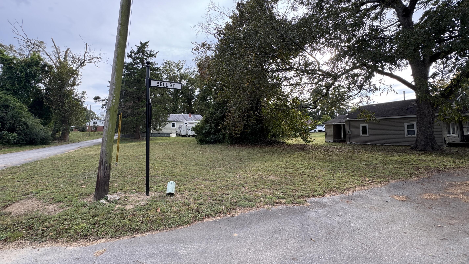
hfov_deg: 99.3
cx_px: 225
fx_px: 199
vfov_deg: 67.0
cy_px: 121
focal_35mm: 16
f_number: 2.2
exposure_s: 1/191
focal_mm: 2.22
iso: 40
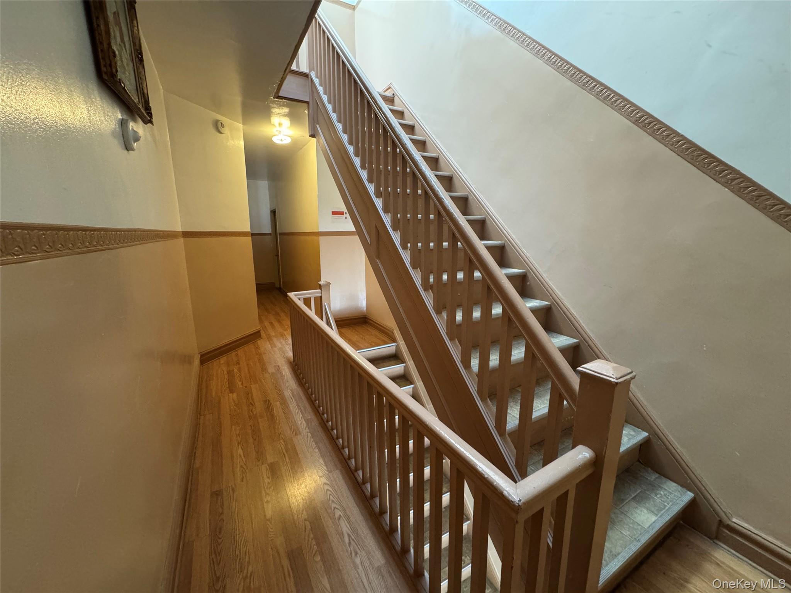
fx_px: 320
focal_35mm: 14
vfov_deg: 85.7
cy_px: 296
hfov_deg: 102.1
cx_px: 396
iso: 800
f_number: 2.2
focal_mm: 2.22
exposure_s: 1/60
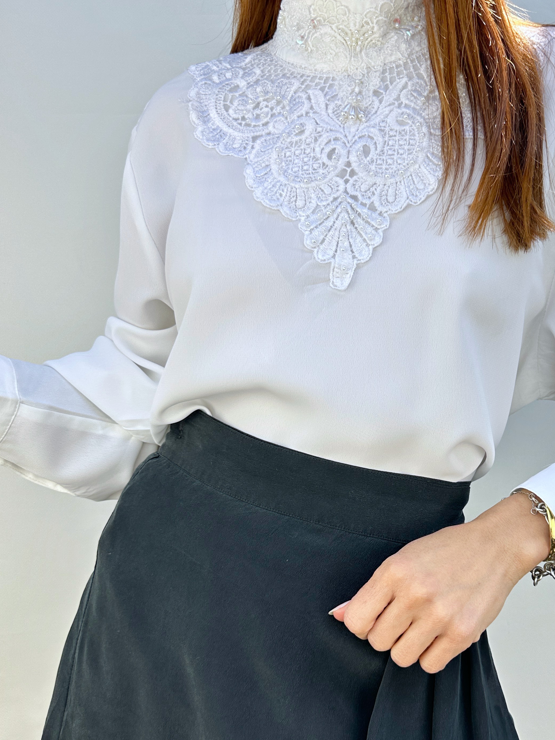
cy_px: 418
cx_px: 386
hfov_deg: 40.0
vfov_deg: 52.5
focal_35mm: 35
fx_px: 748
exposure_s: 1/676
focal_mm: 6.86
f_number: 1.78
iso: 80
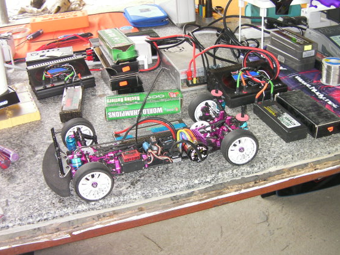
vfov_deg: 32.9
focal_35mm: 44
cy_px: 128
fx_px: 432
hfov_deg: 42.9
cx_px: 181
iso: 117
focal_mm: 6.8
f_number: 3.5
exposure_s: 1/30
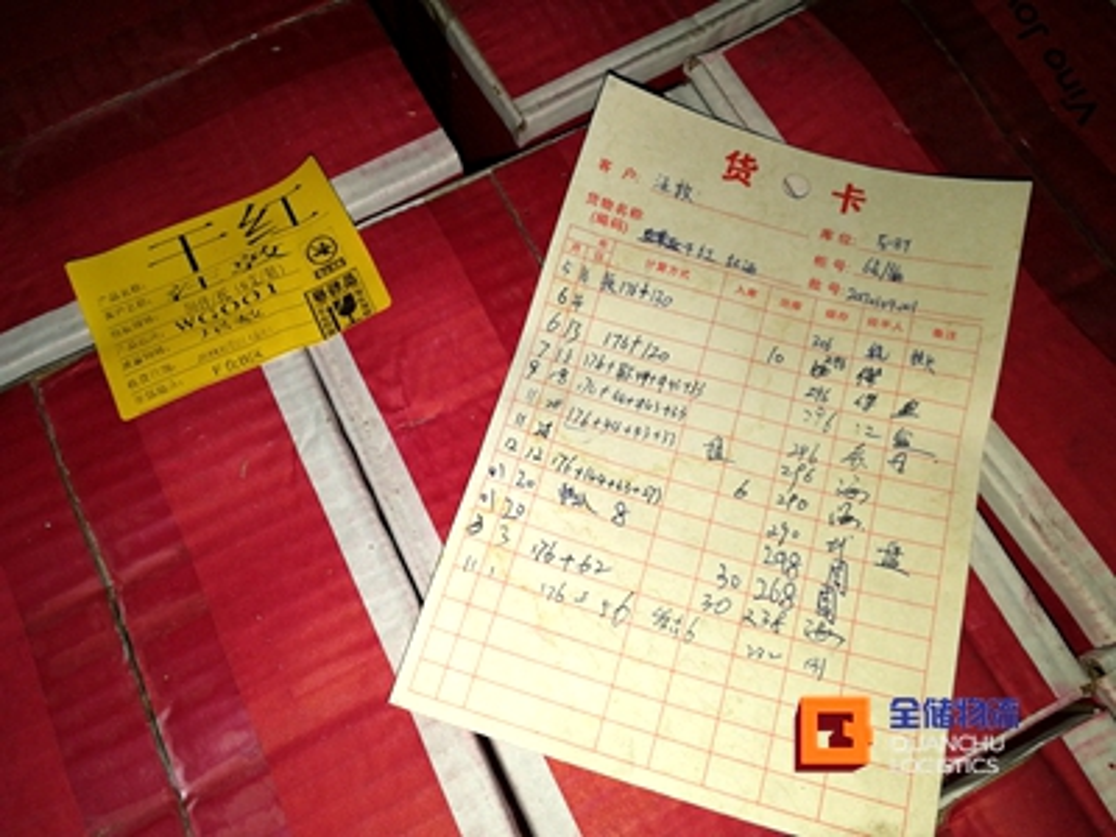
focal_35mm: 27
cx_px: 558
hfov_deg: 65.3
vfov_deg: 51.4
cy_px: 418
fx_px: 870
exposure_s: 1/100
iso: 64
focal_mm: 3.95
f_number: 2.2
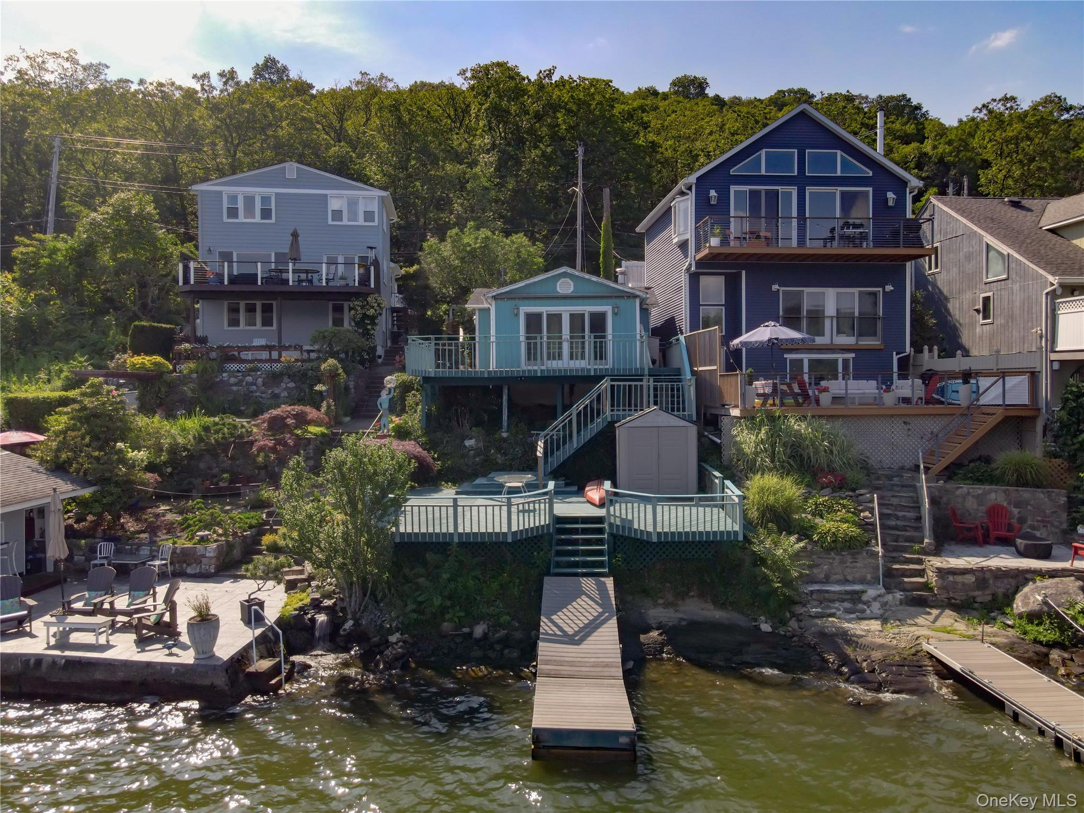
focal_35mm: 24
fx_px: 752
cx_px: 542
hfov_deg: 71.6
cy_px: 406
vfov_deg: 56.8
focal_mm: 4.5
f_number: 2.8
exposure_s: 1/13
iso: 100
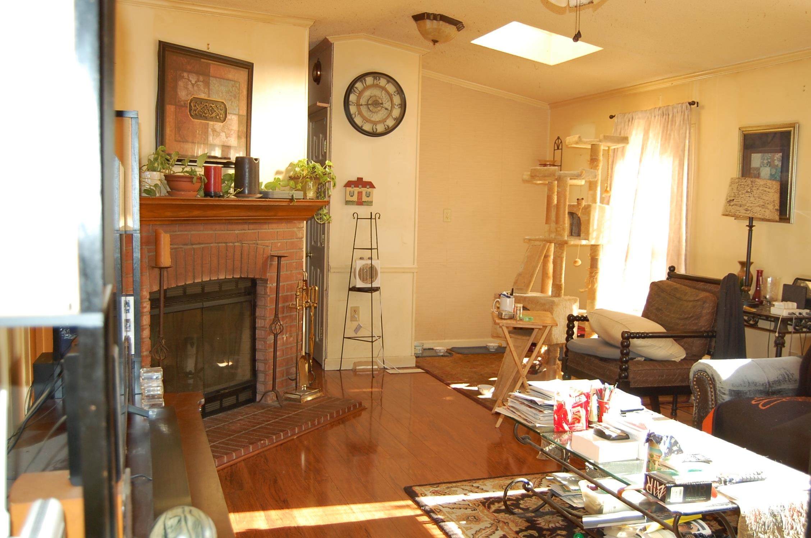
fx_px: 776
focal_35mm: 34
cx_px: 406
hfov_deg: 55.2
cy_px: 269
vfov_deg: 38.2
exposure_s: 1/100
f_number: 3.8
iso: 400
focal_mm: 23
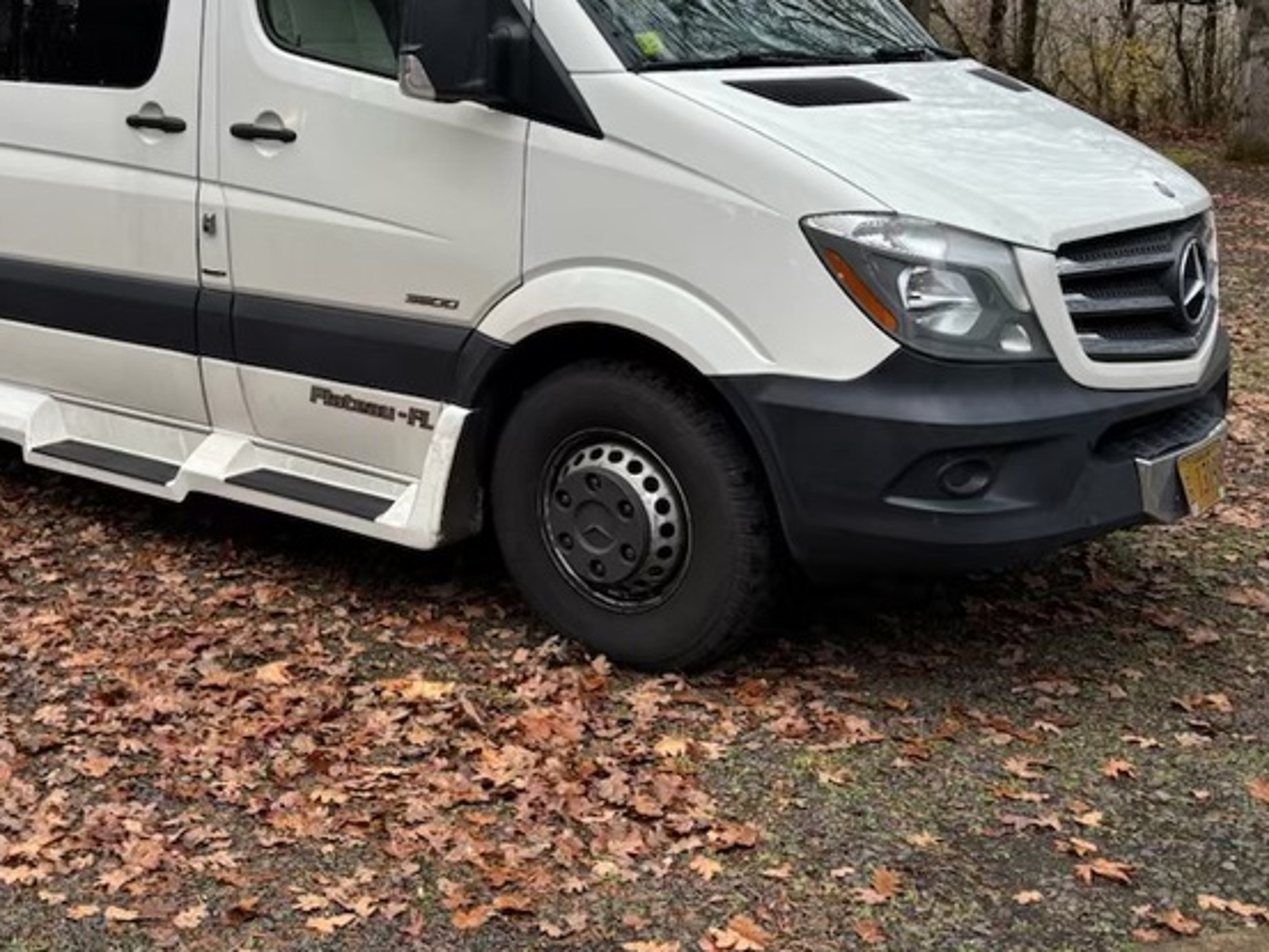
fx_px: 1723
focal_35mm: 47
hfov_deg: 39.6
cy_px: 209
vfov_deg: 30.2
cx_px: 351
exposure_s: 1/121
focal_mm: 5.96
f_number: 1.6
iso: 80
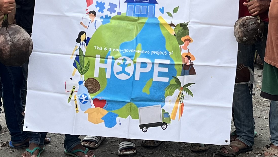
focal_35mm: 104
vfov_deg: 11.3
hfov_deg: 20.4
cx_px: 215
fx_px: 767
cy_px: -63
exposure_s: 1/121
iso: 50
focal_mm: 5.1
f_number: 1.6
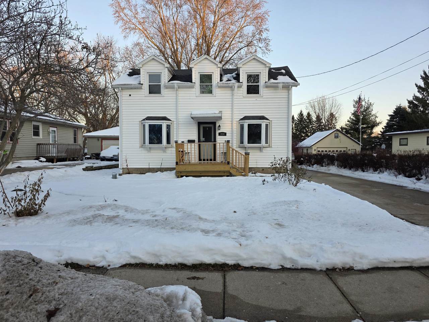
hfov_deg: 73.9
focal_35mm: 23
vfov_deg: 58.9
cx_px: 214
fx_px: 285
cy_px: 161
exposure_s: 1/359
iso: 50
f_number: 1.7
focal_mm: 6.3
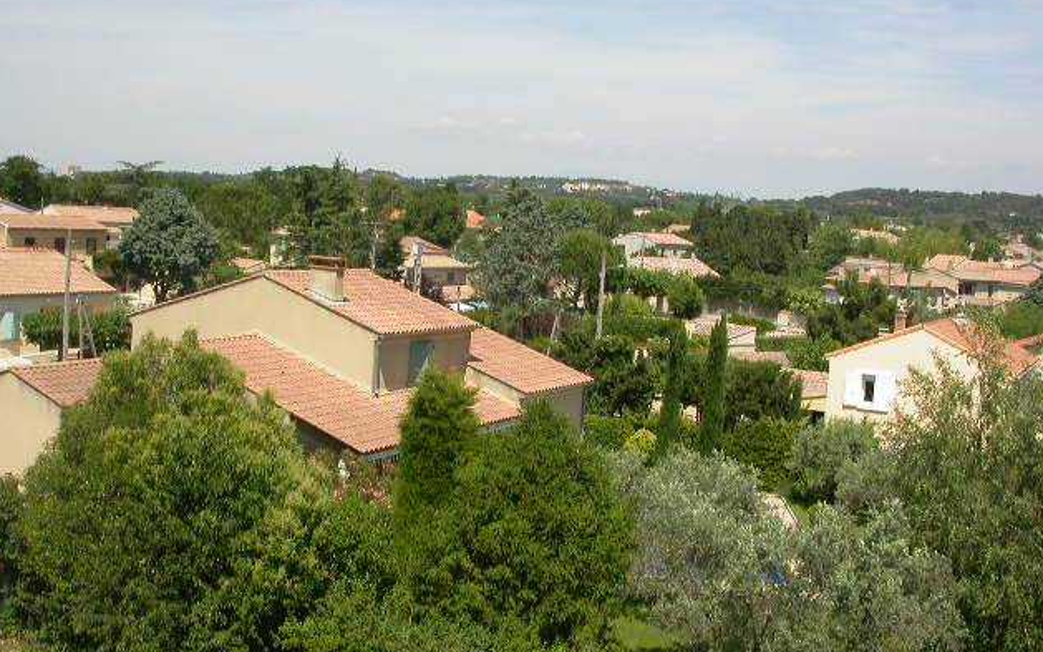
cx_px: 527
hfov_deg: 48.2
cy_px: 333
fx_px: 1165
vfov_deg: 31.2
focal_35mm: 41
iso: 100
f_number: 7.5
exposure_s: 1/285
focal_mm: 7.85
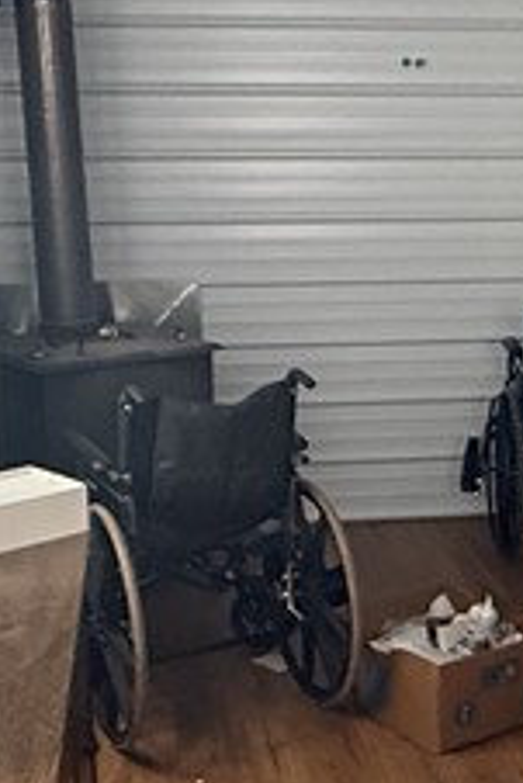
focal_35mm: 66
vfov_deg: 30.5
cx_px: 409
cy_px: 405
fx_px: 1436
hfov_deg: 20.4
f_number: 2.2
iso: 320
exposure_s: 1/73
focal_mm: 2.22
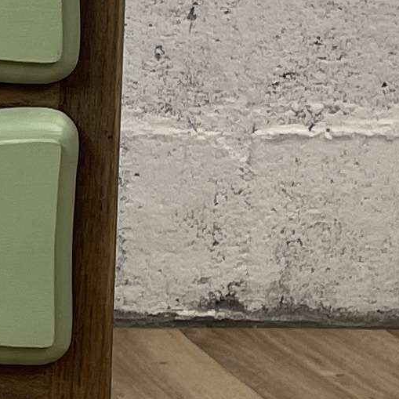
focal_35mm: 182
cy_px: -38
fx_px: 2373
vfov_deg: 9.5
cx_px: -576
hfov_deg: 8.7
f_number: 1.6
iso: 50
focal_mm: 4.2
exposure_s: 1/100
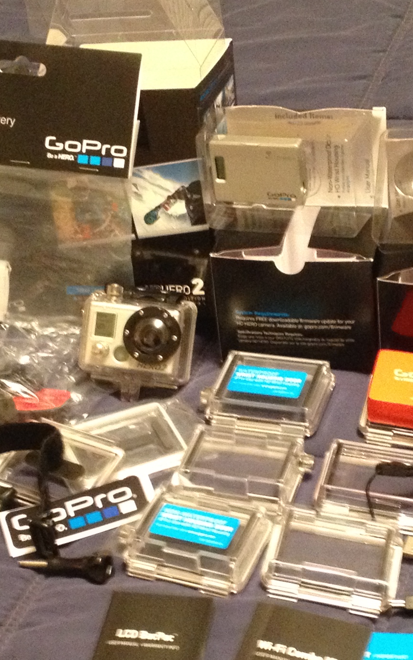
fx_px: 1585
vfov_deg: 23.5
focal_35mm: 88
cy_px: 431
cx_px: 175
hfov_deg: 14.8
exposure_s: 1/20
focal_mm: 4.28
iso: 400
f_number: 2.4
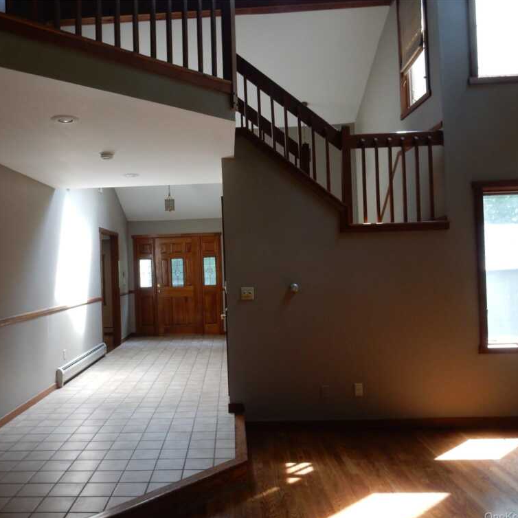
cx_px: 203
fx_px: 508
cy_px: 261
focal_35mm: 30
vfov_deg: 54.0
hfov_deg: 53.6
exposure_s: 1/30
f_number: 3.7
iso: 140
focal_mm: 4.5
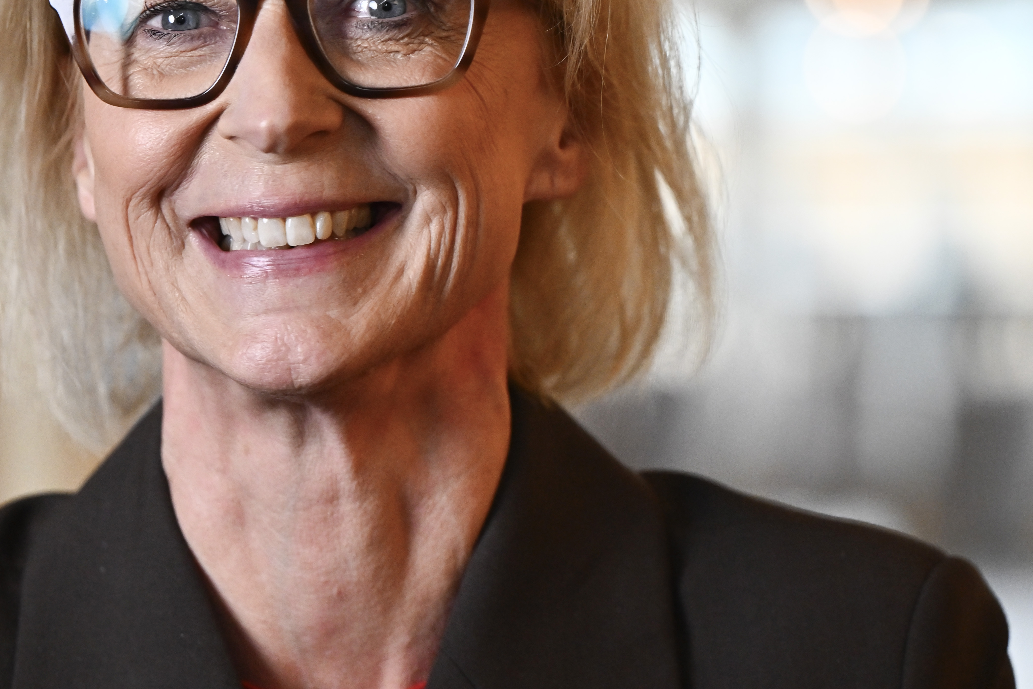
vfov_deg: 6.7
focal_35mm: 204
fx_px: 5853
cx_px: 513
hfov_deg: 10.1
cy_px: 146
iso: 2000
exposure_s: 1/640
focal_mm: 101
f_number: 2.8
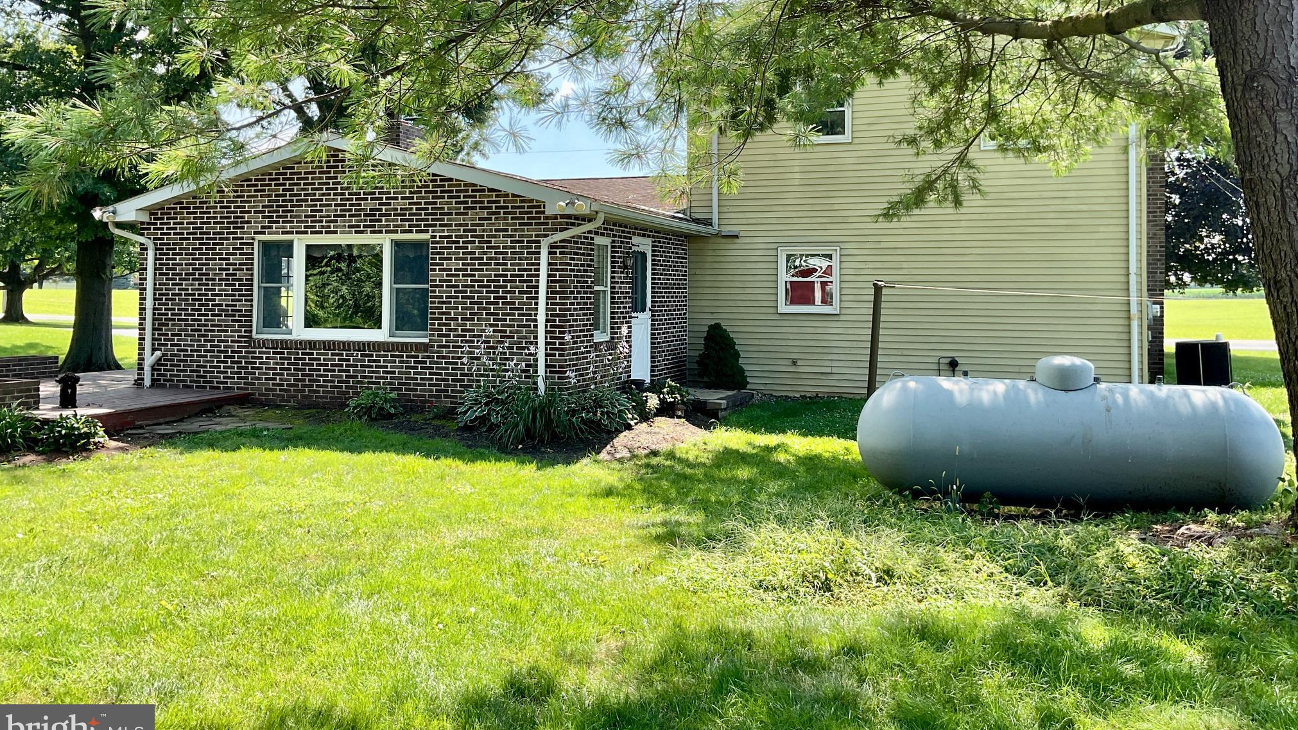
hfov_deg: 61.0
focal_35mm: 32
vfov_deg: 36.4
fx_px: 1101
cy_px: 264
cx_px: 652
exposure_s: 1/412
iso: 16
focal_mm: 3
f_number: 1.8
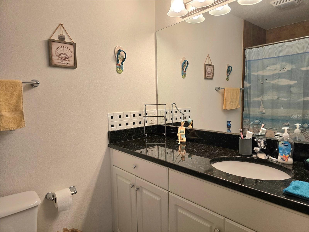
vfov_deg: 58.9
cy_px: 116
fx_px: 205
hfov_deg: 73.9
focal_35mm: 23
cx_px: 154
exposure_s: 1/120
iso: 250
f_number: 1.7
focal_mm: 6.3
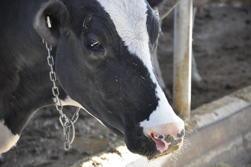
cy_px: 84
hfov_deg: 13.1
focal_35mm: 158
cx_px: 126
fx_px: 1097
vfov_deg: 8.7
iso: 1250
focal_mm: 105
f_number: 5.6
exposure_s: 1/125
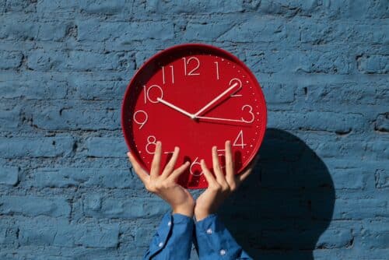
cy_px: 130
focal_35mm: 50
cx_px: 194
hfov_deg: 39.6
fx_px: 541
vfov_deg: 27.0
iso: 200
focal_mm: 50
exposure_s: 1/1000
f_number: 7.1
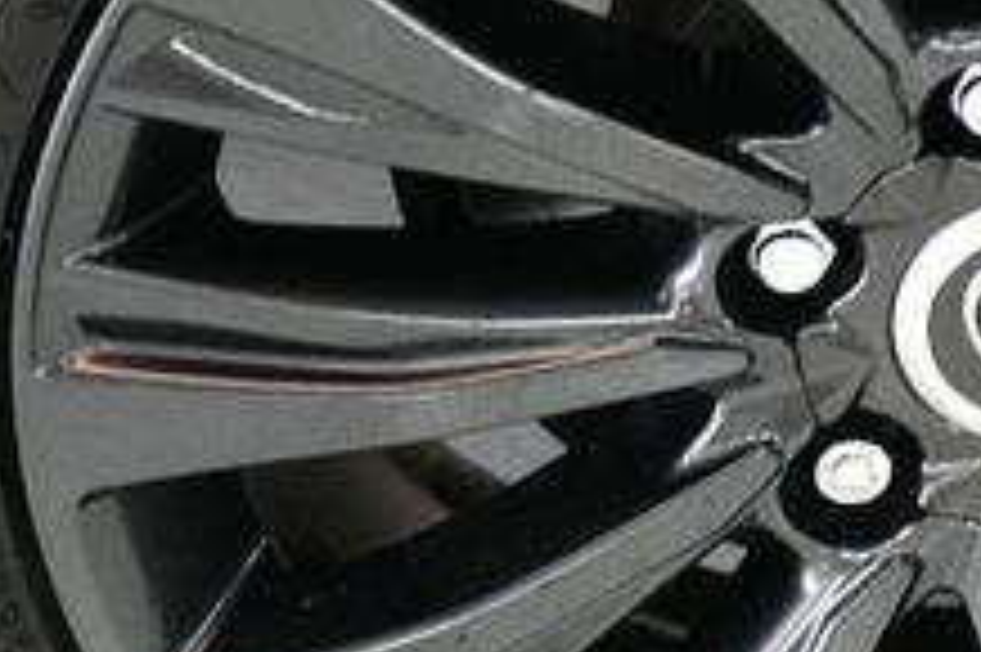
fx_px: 5990
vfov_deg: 6.2
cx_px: 994
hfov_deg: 9.3
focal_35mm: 220
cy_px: 369
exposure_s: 1/100
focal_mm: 50
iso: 3200
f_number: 4.8
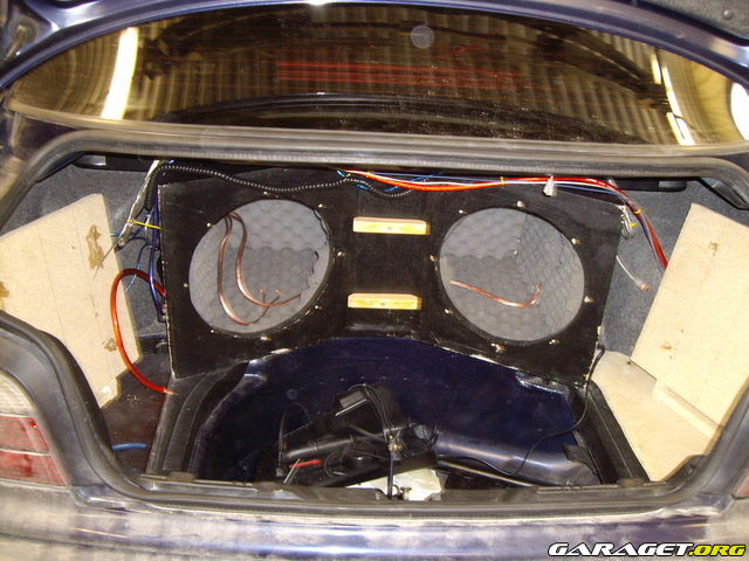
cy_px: 280
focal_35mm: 38
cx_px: 374
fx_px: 822
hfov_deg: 49.0
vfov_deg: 37.7
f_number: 2.7
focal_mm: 6.2
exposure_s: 1/15
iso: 200
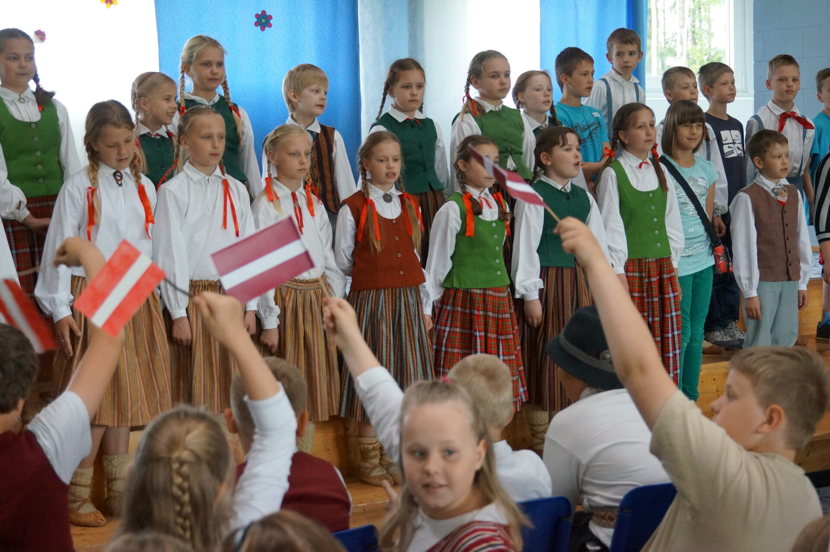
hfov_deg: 25.1
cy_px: 276
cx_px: 415
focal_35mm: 81
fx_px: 1866
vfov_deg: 16.8
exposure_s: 1/160
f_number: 5.6
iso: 2500
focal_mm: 54
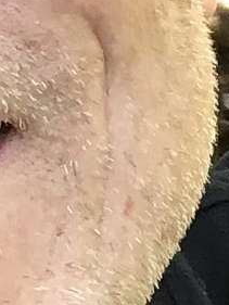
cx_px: -231
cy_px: -41
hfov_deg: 8.6
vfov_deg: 11.8
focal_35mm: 164
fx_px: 1445
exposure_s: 1/90
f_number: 2.2
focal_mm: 2.87
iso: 64
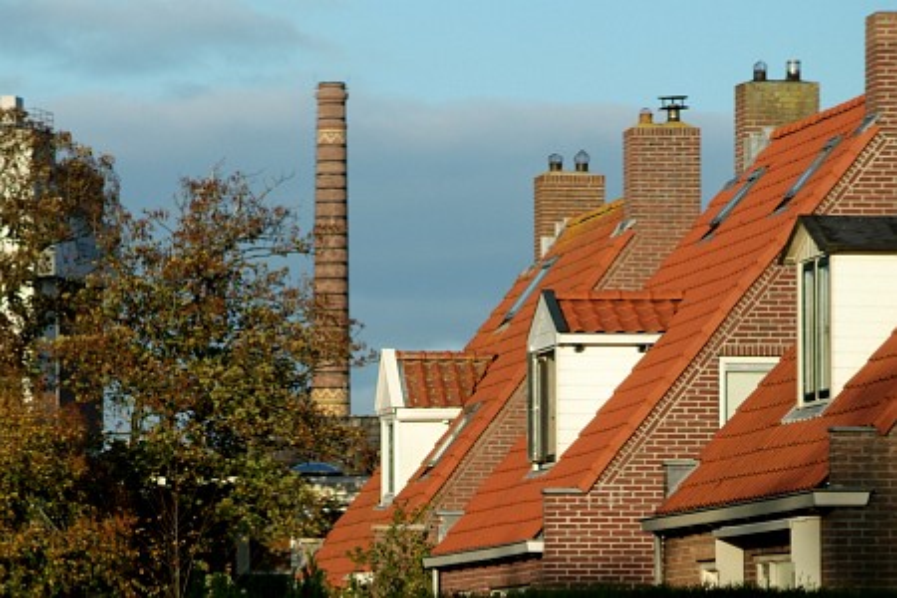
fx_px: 4186
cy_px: 299
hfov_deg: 12.2
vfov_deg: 8.2
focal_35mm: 168
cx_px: 448
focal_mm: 112
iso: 400
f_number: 4.5
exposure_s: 1/2000
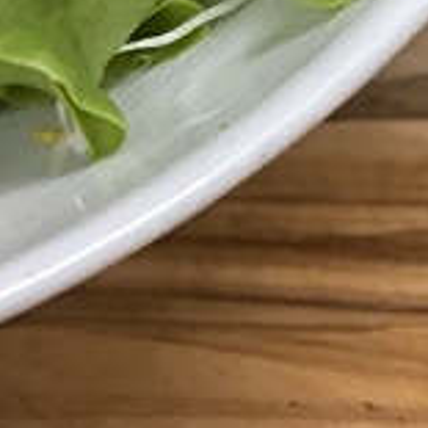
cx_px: -602
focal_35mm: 297
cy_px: -740
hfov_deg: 5.7
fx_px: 4155
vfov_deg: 5.6
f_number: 2
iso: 200
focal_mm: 6
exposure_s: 1/100
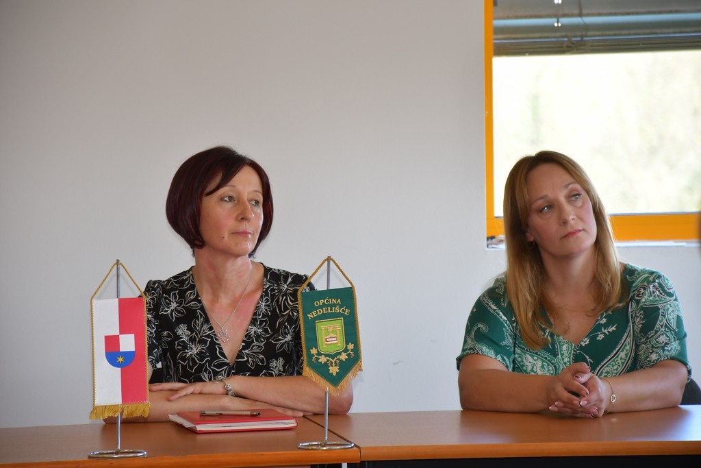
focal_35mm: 210
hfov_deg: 9.8
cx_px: 350
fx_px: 4089
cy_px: 234
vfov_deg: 6.5
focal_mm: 140
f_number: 5.6
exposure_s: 1/60
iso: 560
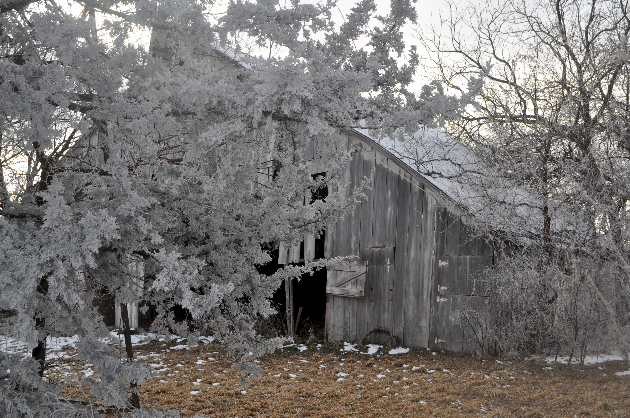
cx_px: 315
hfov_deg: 41.2
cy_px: 209
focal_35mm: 48
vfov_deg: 28.0
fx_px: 839
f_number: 8
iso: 200
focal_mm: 32
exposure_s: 1/200
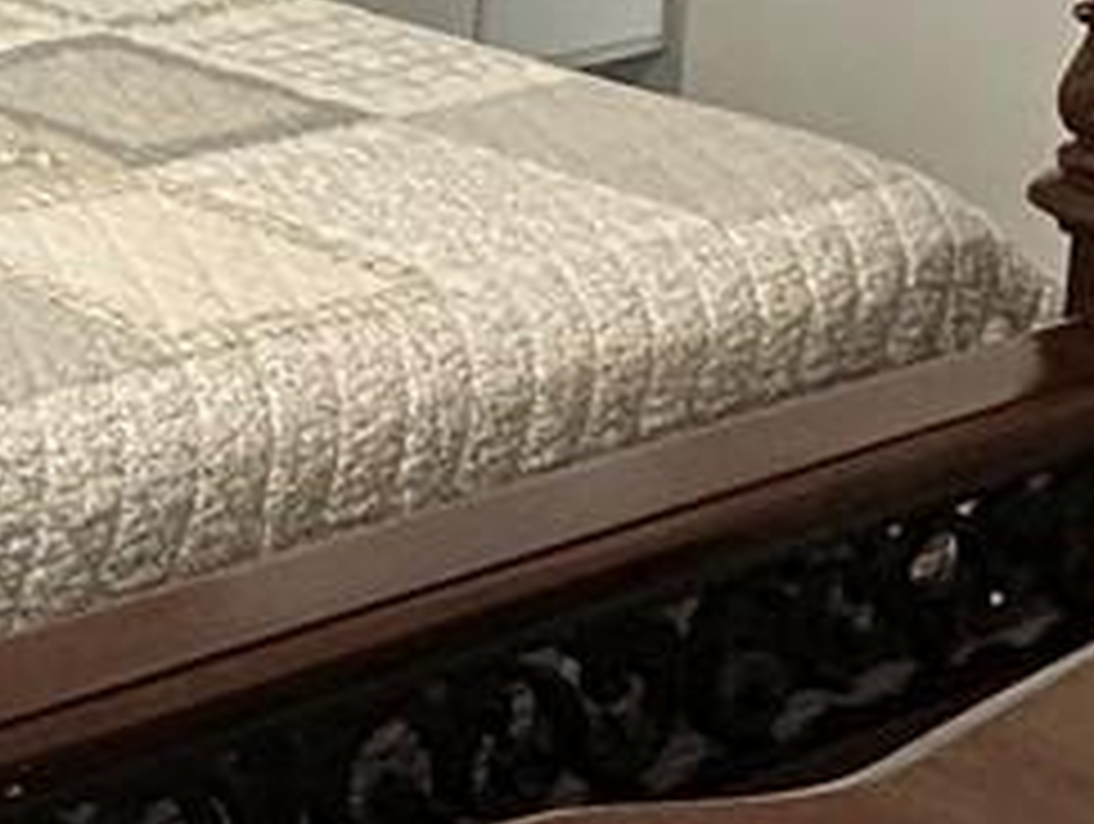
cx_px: -671
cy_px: -428
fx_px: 2912
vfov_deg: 14.9
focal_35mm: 92
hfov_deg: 18.2
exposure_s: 1/120
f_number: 2.2
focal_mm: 2.22
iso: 250
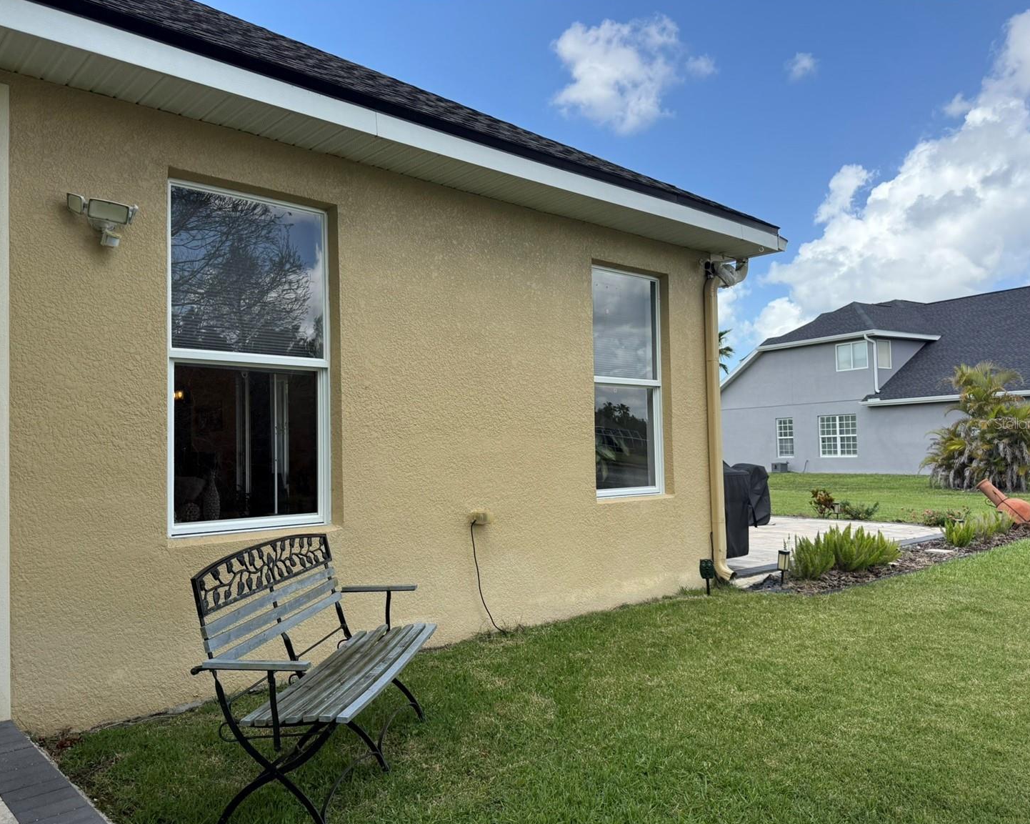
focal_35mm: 26
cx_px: 490
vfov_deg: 54.9
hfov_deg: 66.0
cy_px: 423
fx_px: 792
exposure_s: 1/2801
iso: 100
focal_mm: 6.76
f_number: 1.78
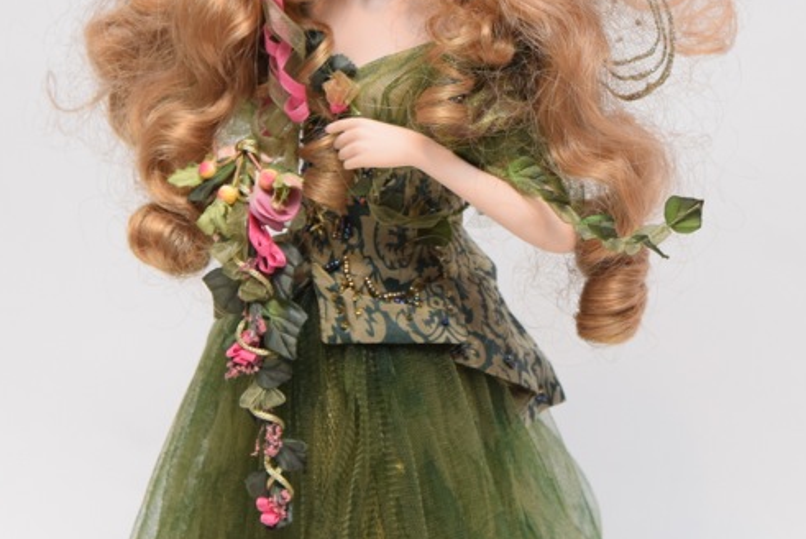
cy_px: 159
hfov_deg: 12.2
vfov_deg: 8.2
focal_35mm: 168
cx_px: 351
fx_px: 3764
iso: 800
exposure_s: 1/60
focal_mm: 55
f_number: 5.6
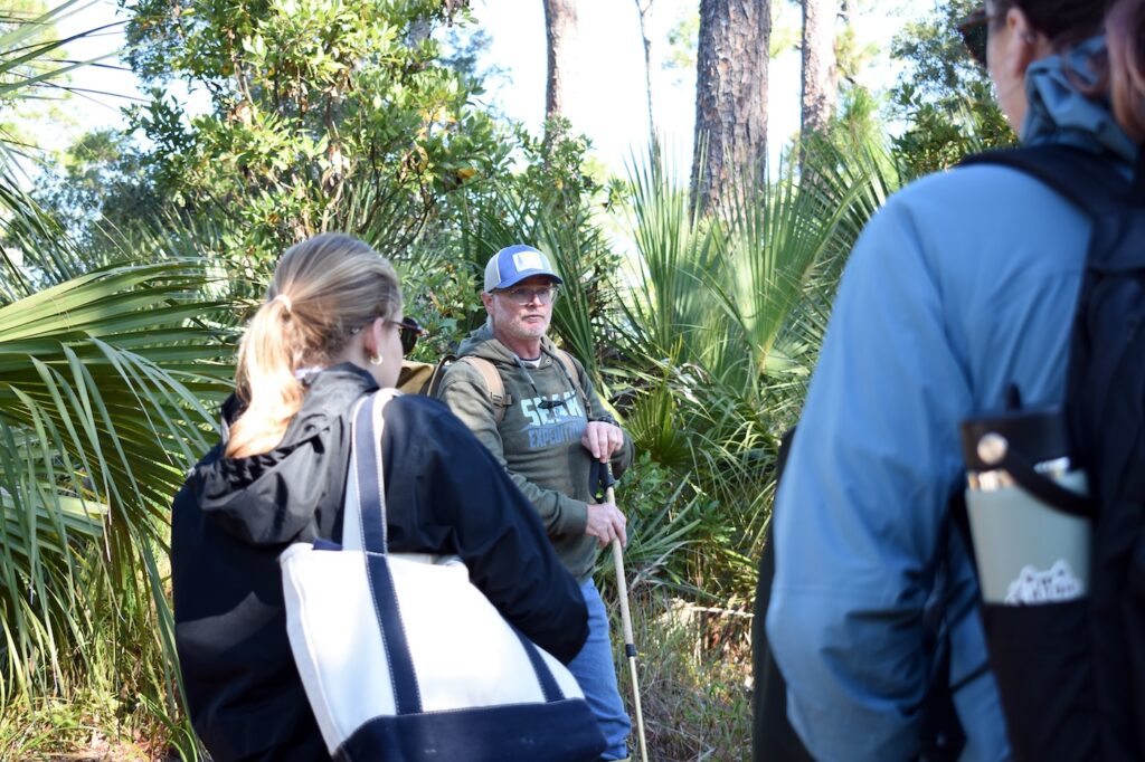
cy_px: 381
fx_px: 2003
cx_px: 572
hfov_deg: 31.9
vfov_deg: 21.6
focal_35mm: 63
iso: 250
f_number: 5
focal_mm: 42
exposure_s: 1/100
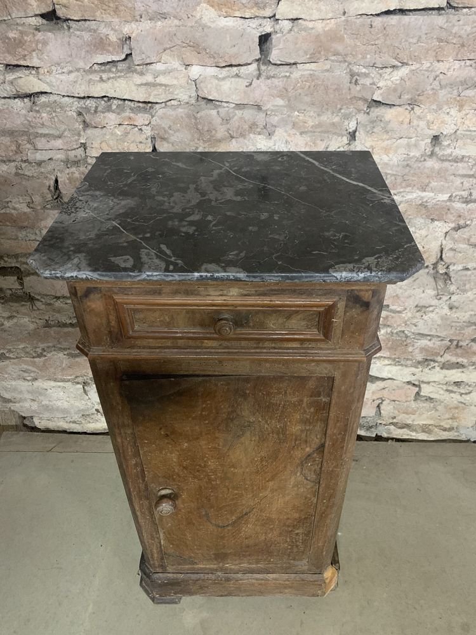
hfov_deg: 53.1
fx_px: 477
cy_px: 318
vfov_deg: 67.3
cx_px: 238
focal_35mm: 26
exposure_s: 1/25
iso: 400
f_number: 1.8
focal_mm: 4.25
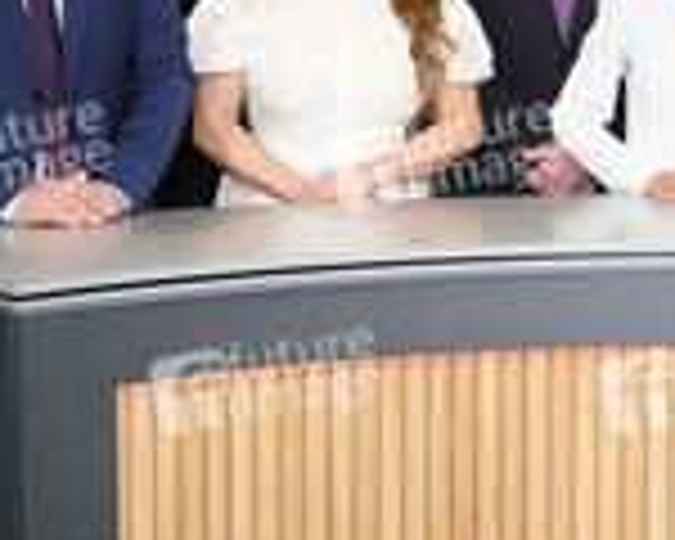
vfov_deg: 14.2
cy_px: 45
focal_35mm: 107
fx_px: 2138
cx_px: 776
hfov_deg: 17.2
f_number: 5
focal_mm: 38
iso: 2000
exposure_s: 1/160
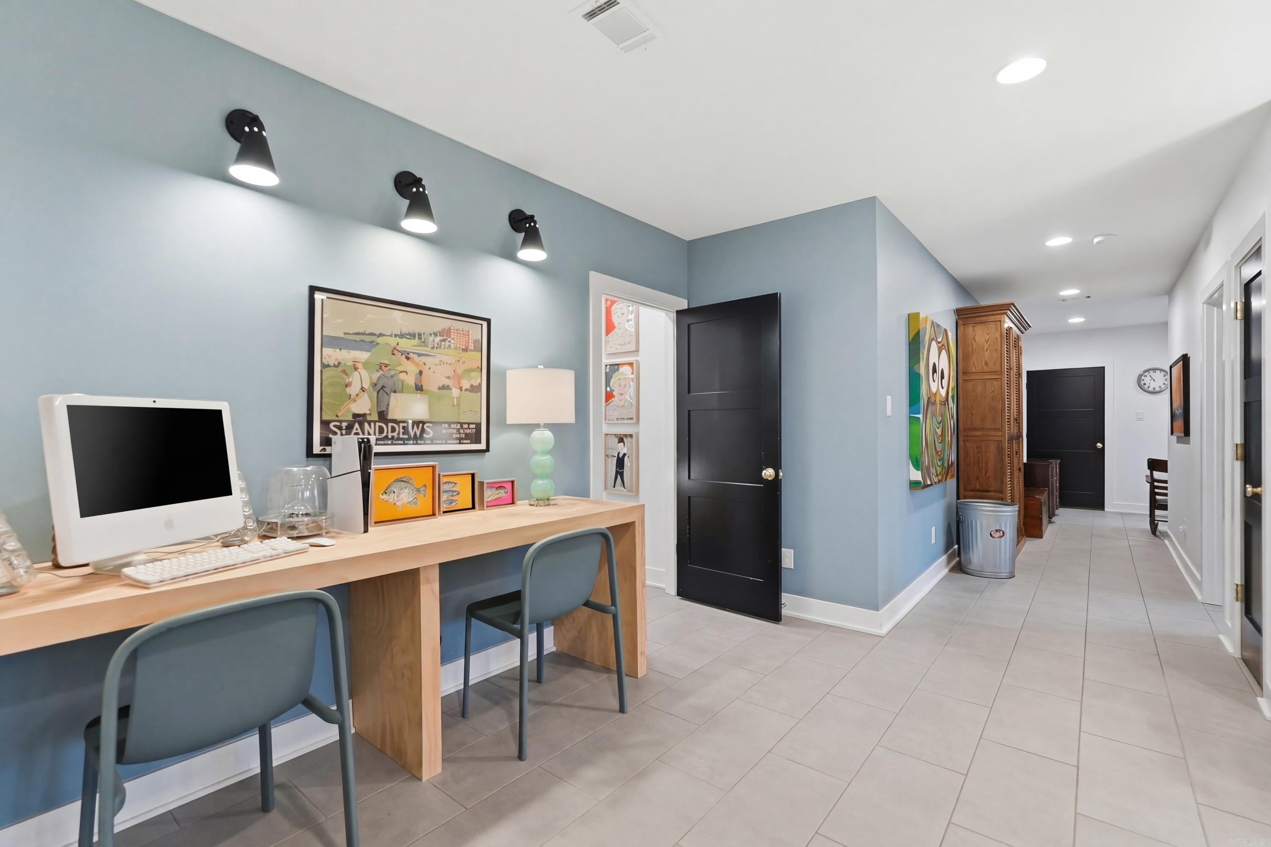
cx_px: 636
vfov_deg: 73.8
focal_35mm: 16
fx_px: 565
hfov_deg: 96.7
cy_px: 424
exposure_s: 1/400
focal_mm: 16
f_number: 5
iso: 2000
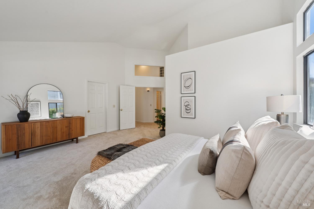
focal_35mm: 13
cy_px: 104
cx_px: 157
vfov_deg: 85.4
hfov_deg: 108.3
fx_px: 113
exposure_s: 1/100
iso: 400
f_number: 8
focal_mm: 13
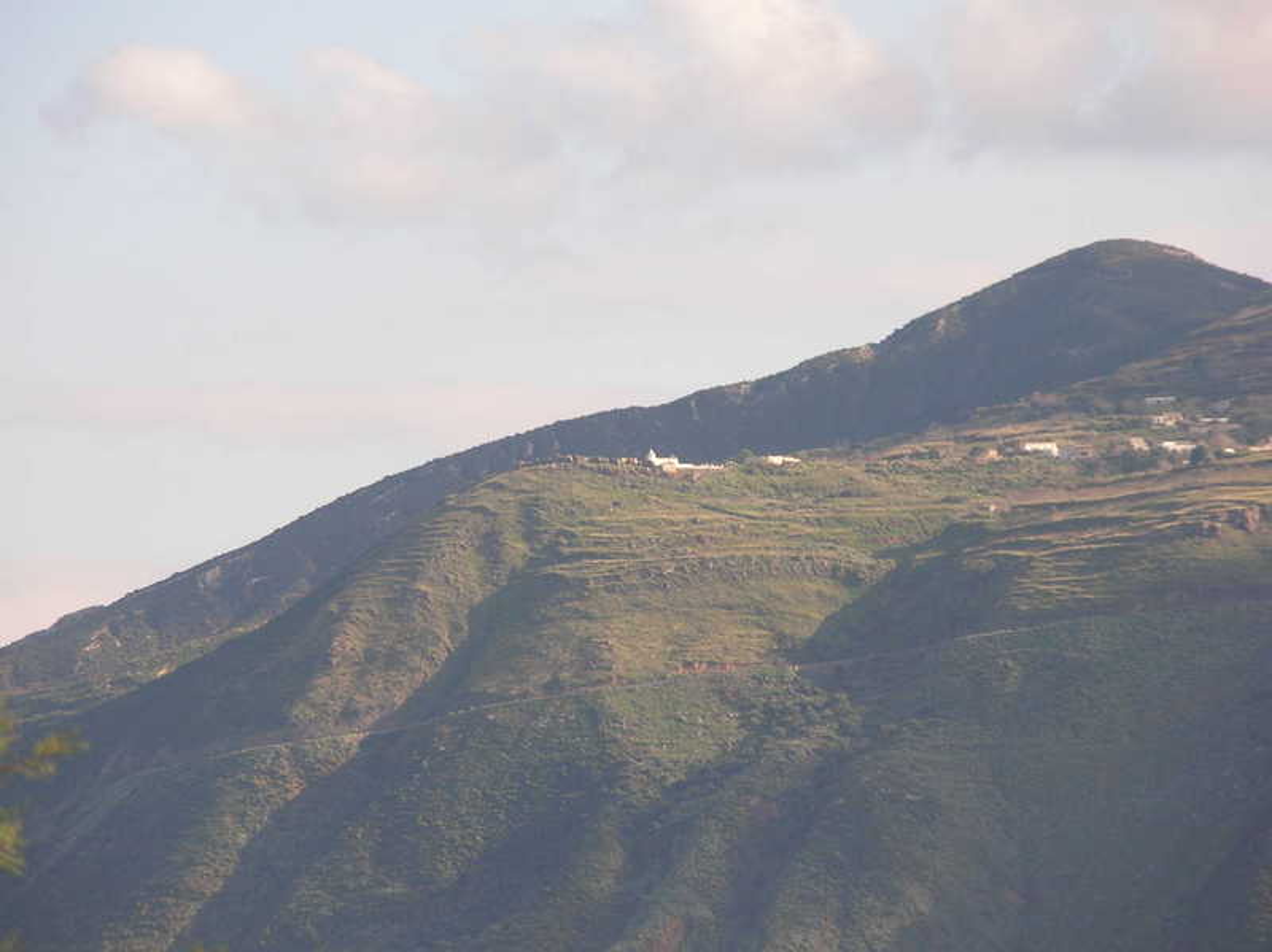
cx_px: 636
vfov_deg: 4.9
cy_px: 476
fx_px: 11127
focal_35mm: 303
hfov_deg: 6.5
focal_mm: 50
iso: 50
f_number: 4.4
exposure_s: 1/266
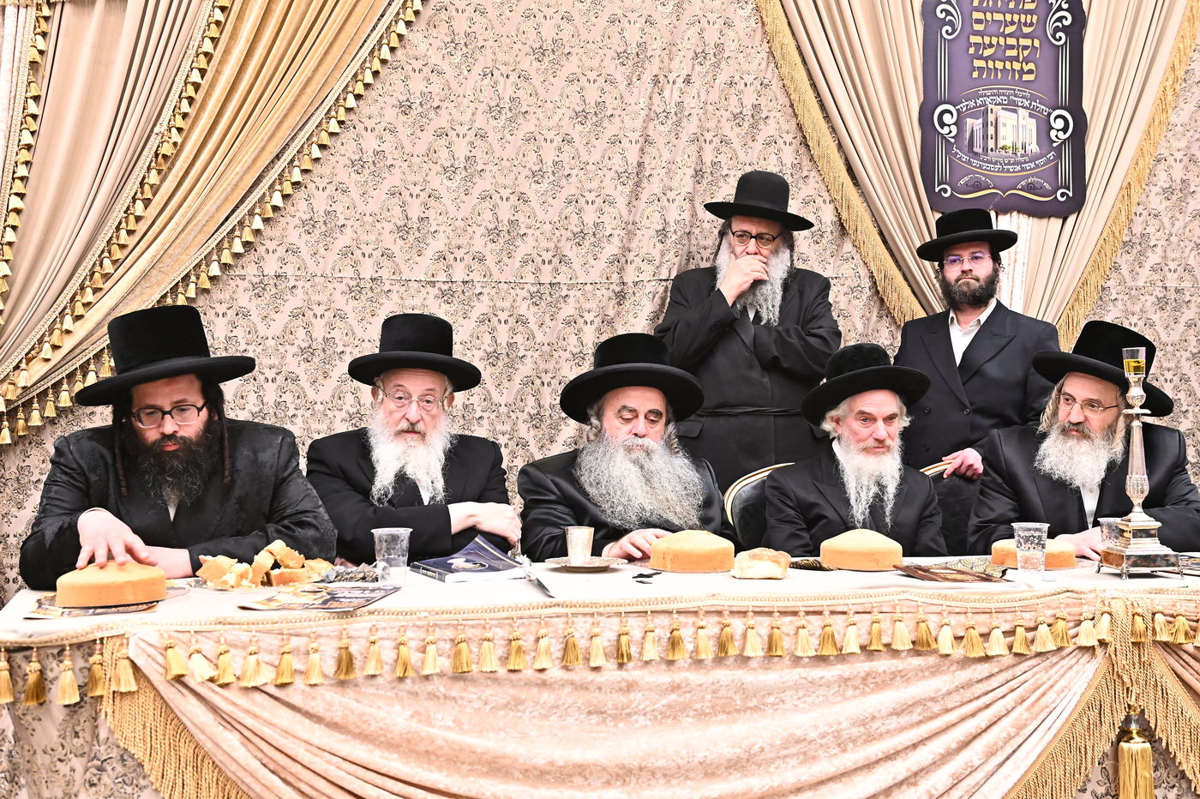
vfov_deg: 31.9
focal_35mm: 42
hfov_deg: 46.4
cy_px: 400
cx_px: 600
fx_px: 1399
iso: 3200
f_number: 5.6
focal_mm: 42
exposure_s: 1/160
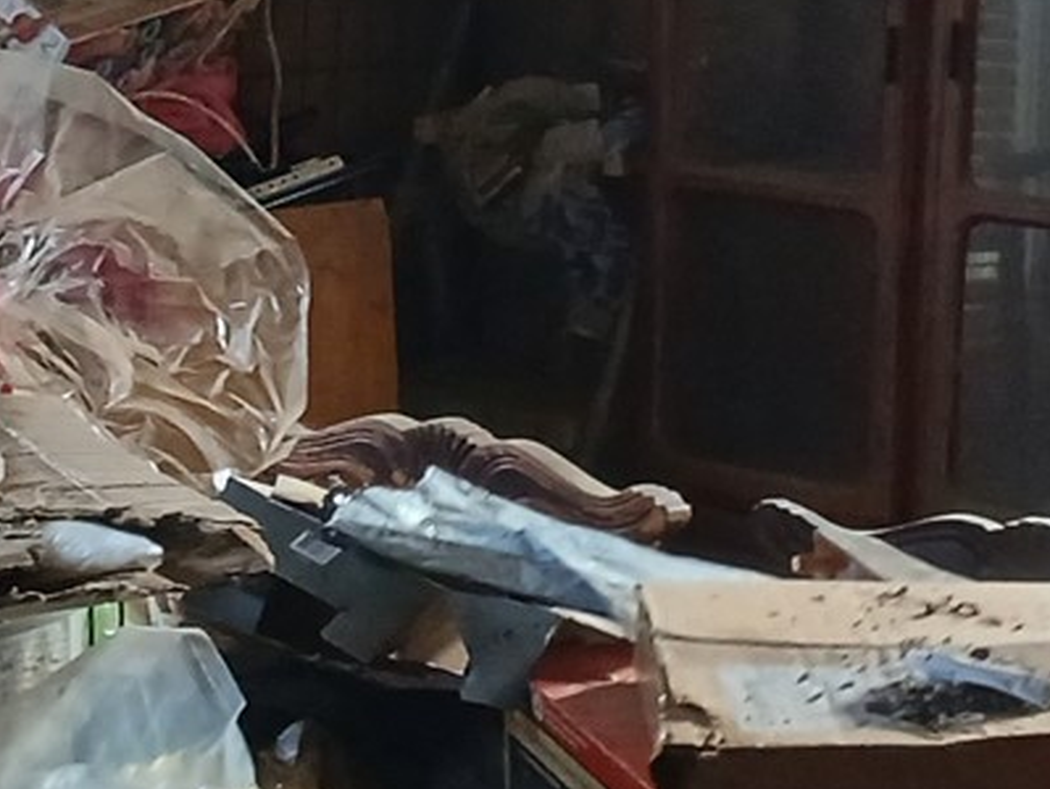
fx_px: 3795
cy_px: -79
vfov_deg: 11.7
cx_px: 313
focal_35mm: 125
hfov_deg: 15.7
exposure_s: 1/30
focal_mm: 3.98
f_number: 1.8
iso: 250
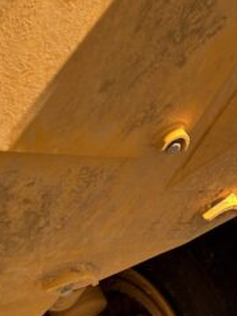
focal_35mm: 65
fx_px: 593
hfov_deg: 22.5
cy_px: 287
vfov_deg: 28.6
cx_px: 163
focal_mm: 5.96
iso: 40
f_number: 1.6
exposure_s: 1/121
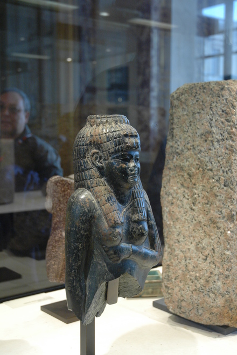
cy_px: 178
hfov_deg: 26.5
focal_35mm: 51
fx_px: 504
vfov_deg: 38.9
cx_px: 118
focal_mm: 34
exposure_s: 1/30
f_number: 4.2
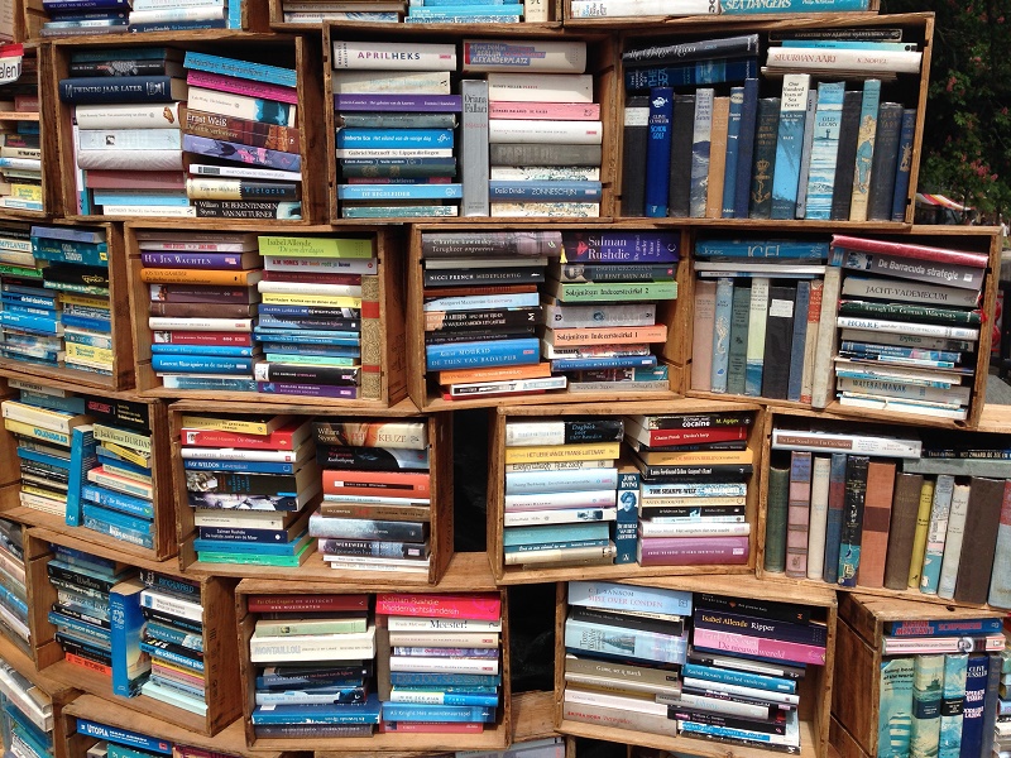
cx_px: 506
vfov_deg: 42.9
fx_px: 964
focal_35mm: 33
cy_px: 379
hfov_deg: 55.4
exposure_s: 1/1261
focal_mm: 4.12
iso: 50
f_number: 2.4
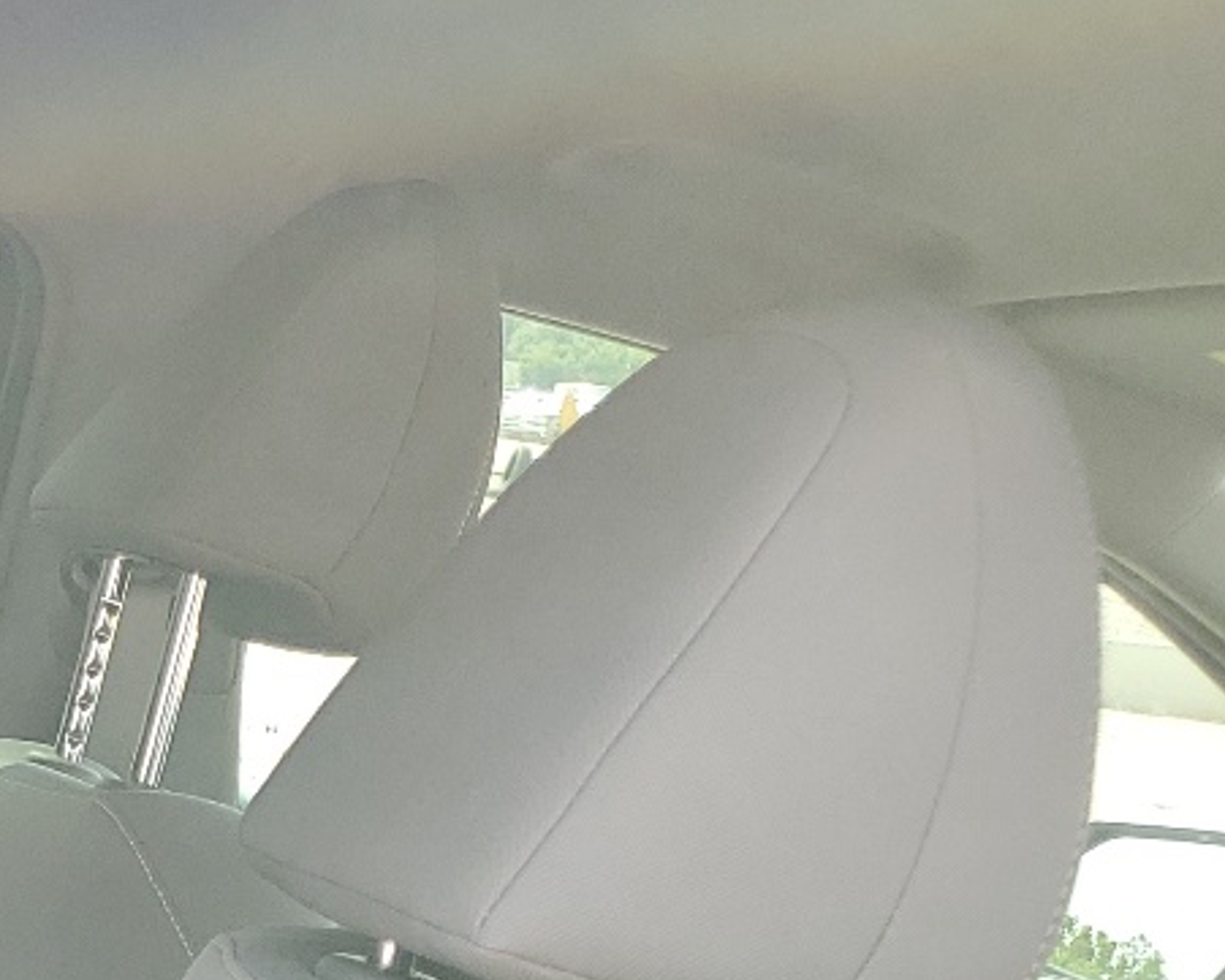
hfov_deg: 18.3
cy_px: 1363
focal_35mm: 90
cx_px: -728
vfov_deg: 16.0
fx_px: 3264
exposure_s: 1/213
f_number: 1.5
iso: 50
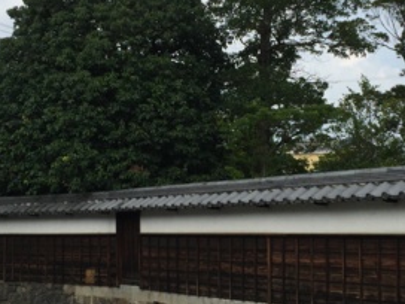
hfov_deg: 30.2
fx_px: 749
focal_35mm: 64
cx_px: 241
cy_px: 168
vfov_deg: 22.9
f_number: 2.2
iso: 32
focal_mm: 4.15
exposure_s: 1/4405
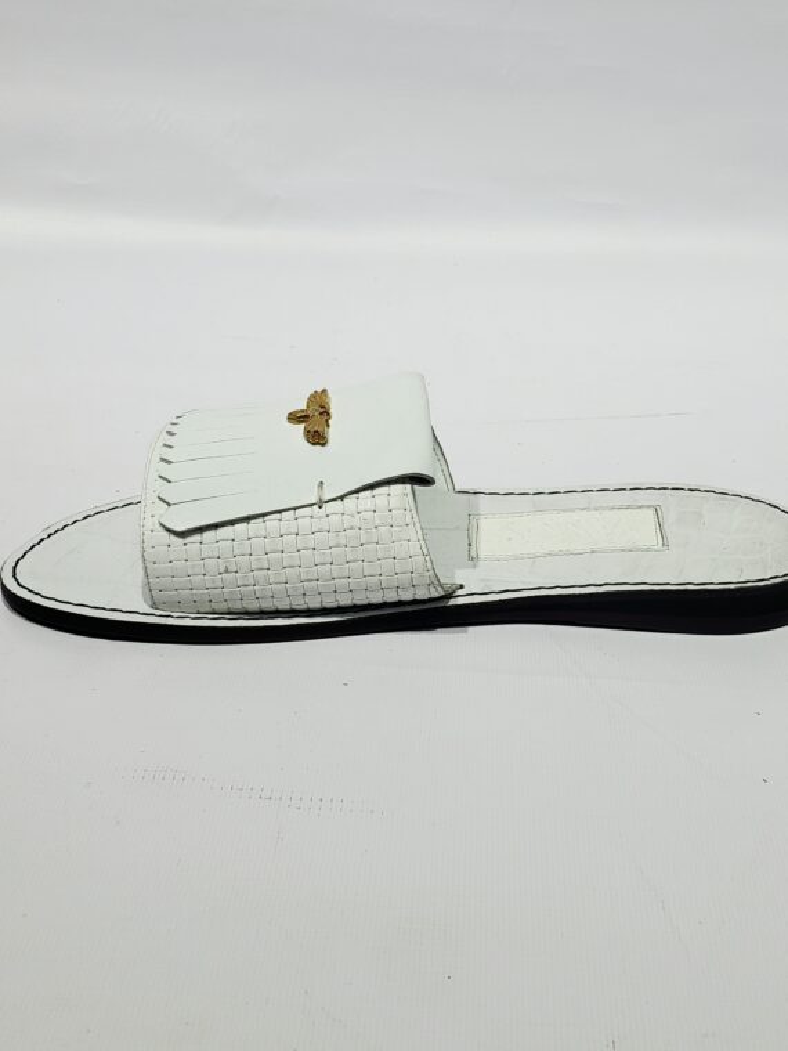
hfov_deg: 53.1
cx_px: 394
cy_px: 526
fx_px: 789
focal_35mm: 26
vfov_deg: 67.3
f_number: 2.4
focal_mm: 4.3
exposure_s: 1/100
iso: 64
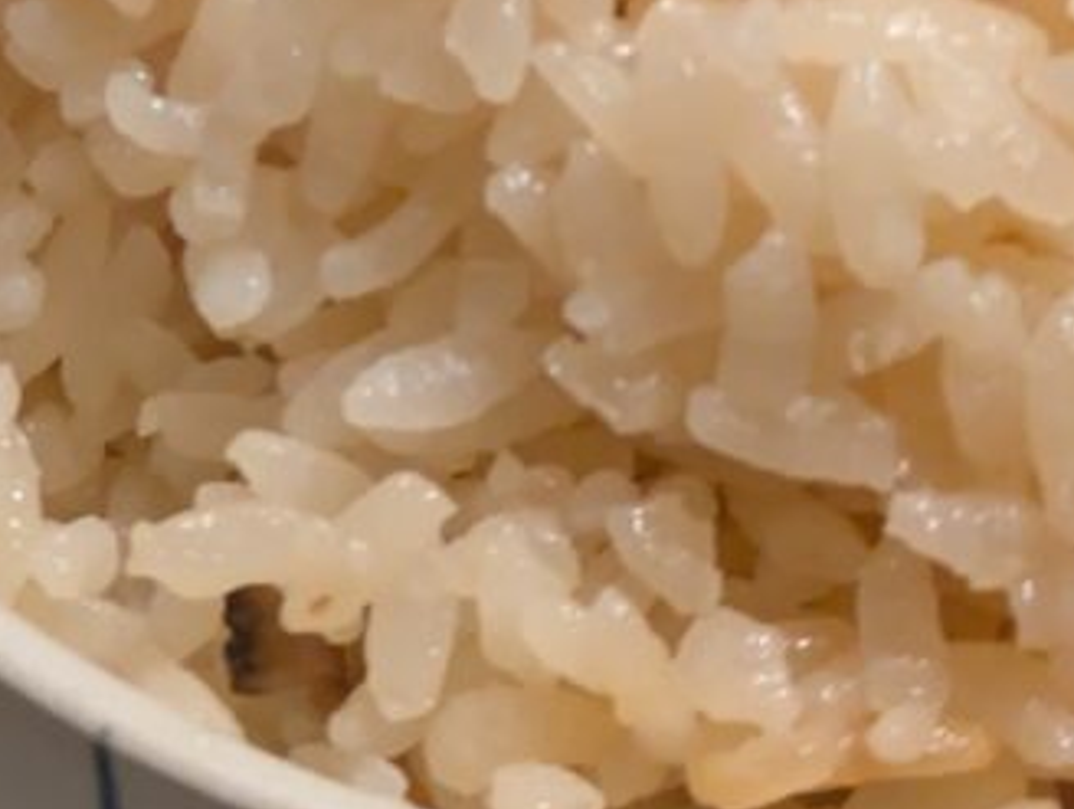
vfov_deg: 9.2
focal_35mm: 159
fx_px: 4940
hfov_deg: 12.1
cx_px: -236
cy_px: -283
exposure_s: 1/60
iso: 817
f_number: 1.89
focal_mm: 5.43
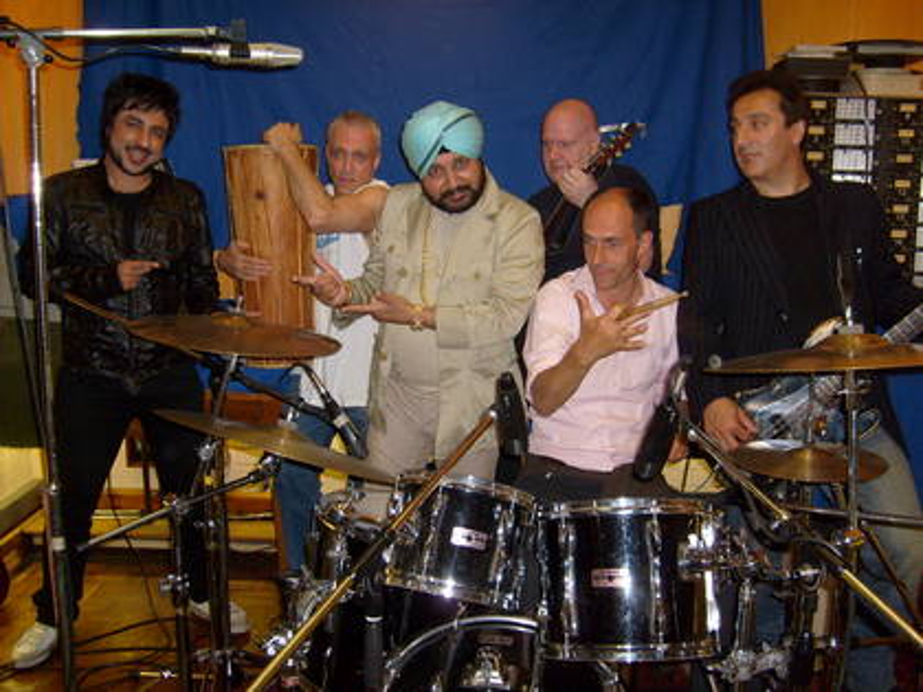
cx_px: 462
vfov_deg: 40.7
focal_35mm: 35
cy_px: 346
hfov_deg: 52.6
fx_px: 933
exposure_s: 1/45
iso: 100
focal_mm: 5.8
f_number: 2.8
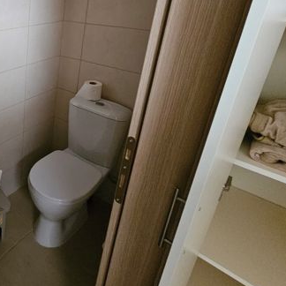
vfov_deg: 60.0
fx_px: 234
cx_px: -11
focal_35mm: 25
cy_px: 77
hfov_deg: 49.1
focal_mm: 2.2
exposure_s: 1/25
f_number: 2.2
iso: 1250
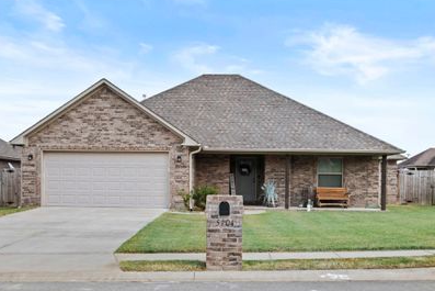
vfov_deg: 34.2
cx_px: 201
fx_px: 471
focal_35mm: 39
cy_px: 166
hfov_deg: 49.5
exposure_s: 1/20
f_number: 10
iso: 200
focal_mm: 20.9
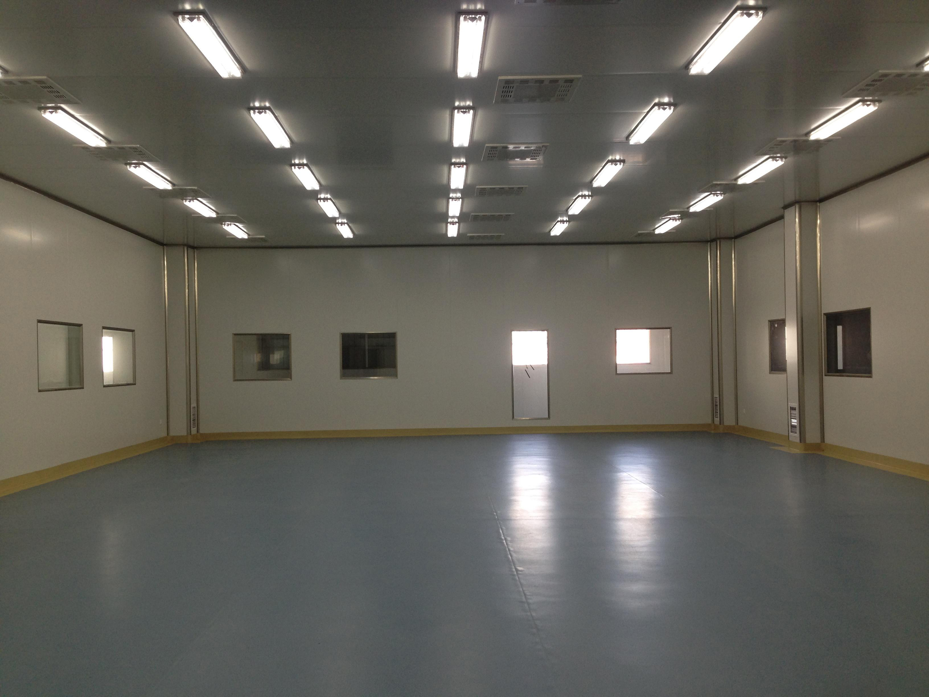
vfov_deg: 42.9
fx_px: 886
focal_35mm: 33
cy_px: 348
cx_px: 464
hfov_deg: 55.4
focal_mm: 4.12
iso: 64
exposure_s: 1/40
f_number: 2.4
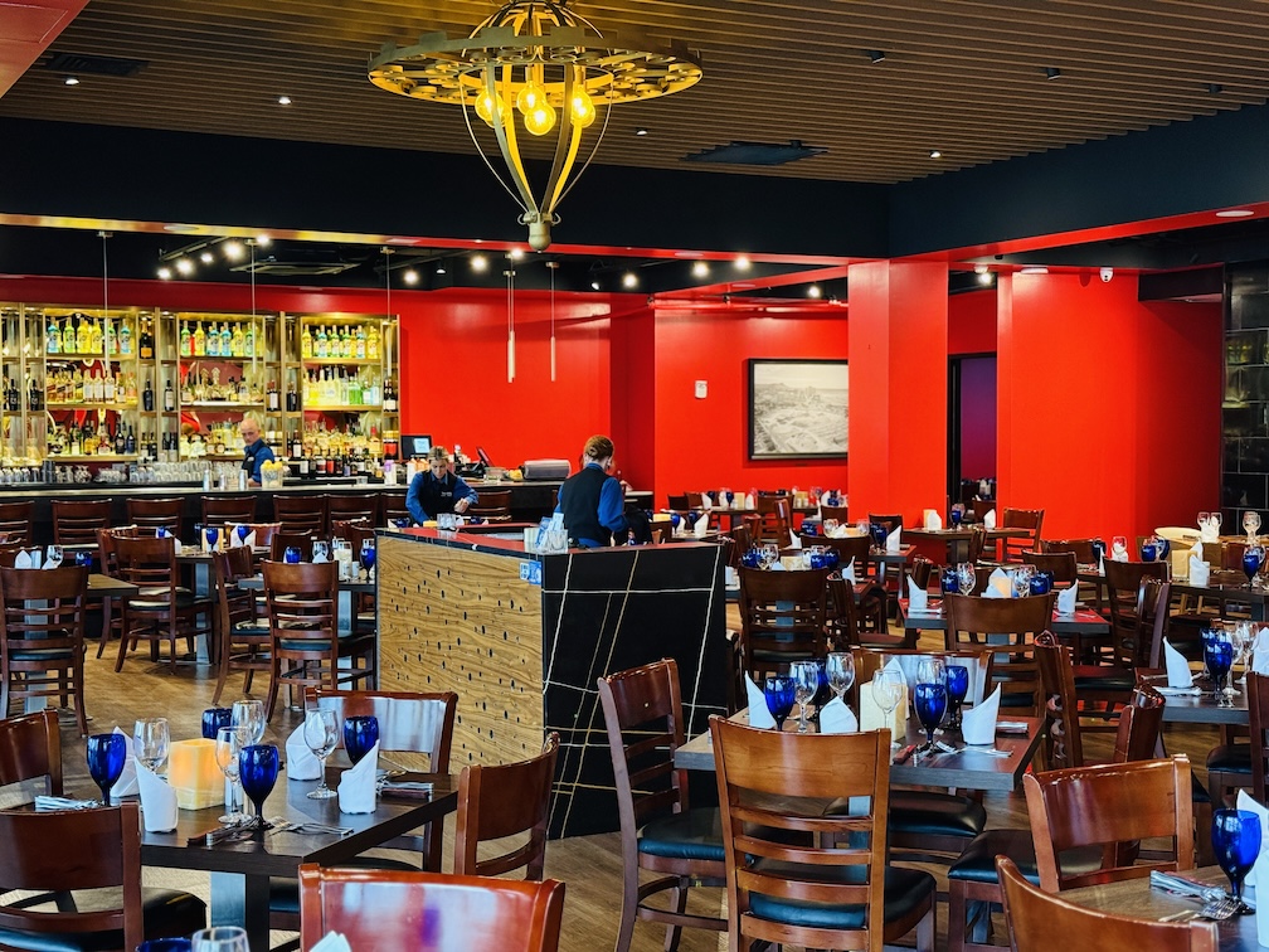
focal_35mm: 48
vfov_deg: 30.3
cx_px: 634
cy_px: 476
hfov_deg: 39.7
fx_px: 1760
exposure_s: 1/40
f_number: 1.78
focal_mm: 6.76
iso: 250
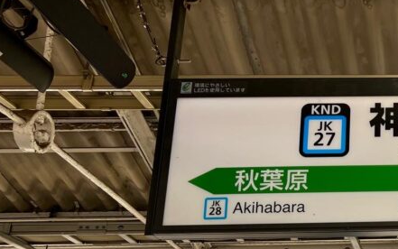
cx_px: 455
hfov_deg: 28.5
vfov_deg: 20.1
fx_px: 694
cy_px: 193
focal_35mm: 64
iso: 50
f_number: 1.5
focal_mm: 5.7
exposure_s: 1/461
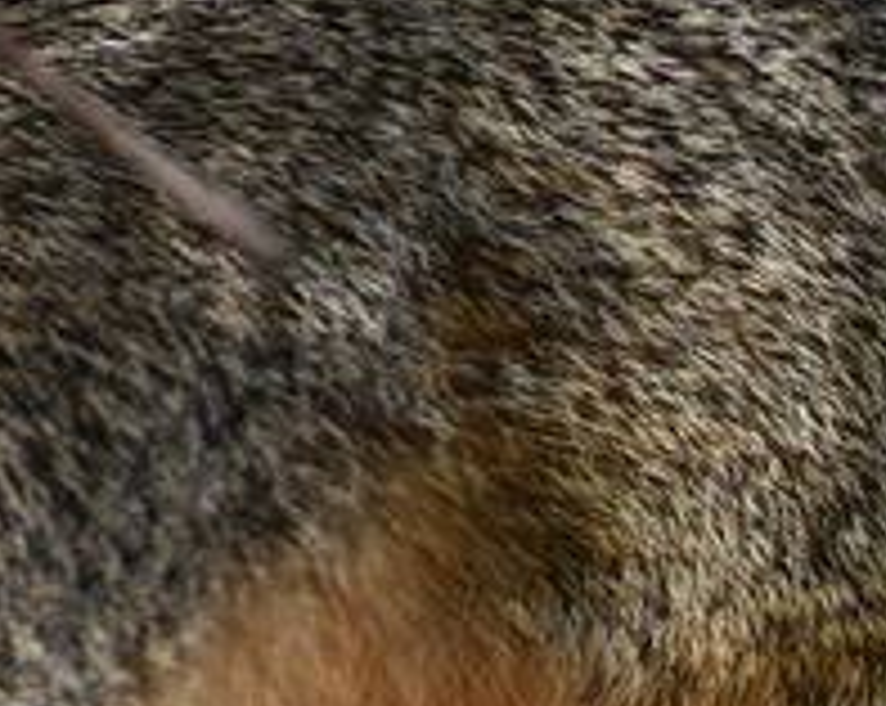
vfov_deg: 0.8
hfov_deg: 1.1
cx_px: 1322
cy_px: 850
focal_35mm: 1831
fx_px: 47942
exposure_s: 1/640
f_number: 5.6
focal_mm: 300
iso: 720
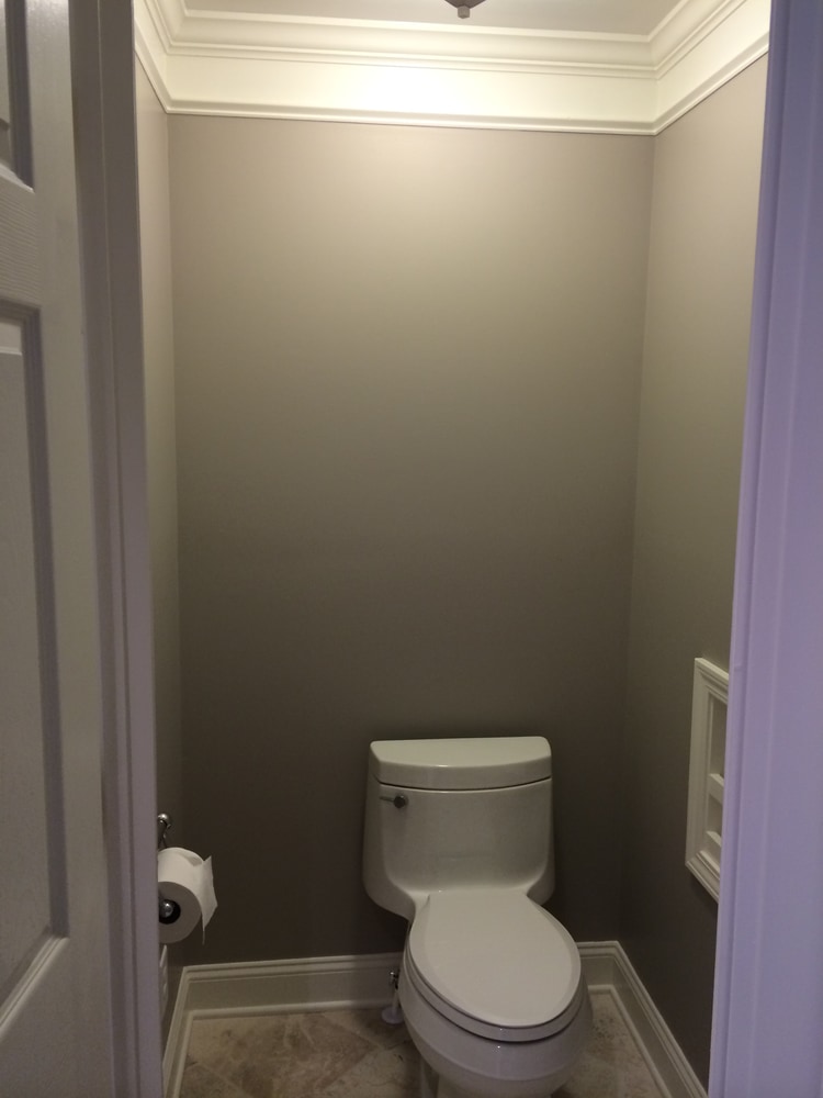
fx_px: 951
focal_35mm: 30
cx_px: 412
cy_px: 549
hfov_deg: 46.8
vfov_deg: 60.0
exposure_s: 1/30
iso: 80
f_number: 2.2
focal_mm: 4.12
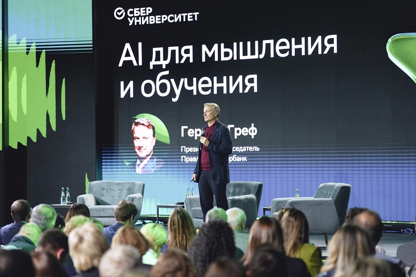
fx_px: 1236
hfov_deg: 19.1
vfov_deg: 12.8
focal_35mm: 107
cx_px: 208
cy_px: 138
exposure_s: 1/250
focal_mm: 107
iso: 2000
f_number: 2.8
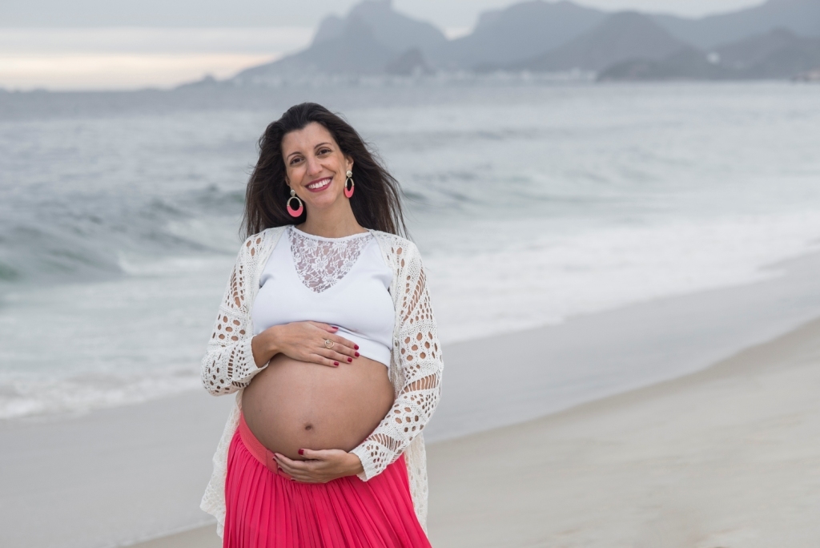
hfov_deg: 19.4
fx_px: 2393
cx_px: 410
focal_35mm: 105
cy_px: 274
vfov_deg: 13.1
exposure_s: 1/200
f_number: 6.3
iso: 250
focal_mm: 105
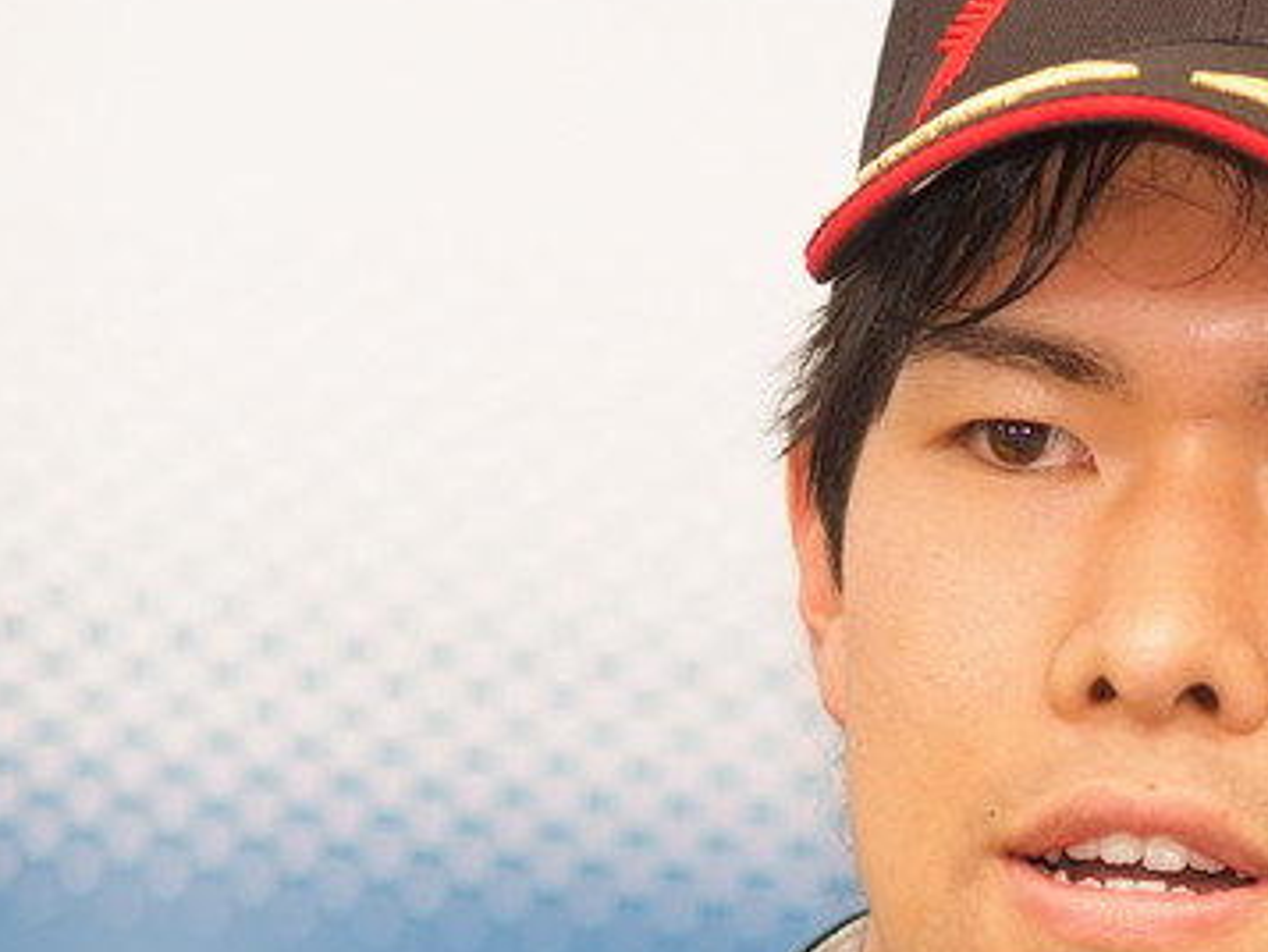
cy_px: 714
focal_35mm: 524
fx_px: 19201
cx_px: 1126
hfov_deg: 3.8
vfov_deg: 2.8
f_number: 2.8
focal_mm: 180
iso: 800
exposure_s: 1/125
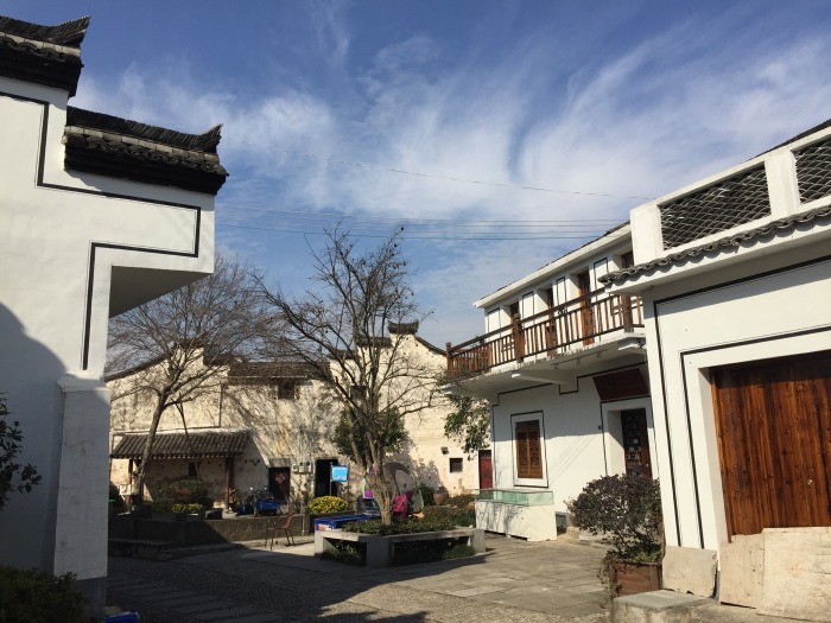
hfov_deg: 61.7
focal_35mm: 29
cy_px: 312
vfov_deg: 48.2
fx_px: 696
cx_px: 416
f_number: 2.2
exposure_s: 1/3968
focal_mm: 4.15
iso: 32
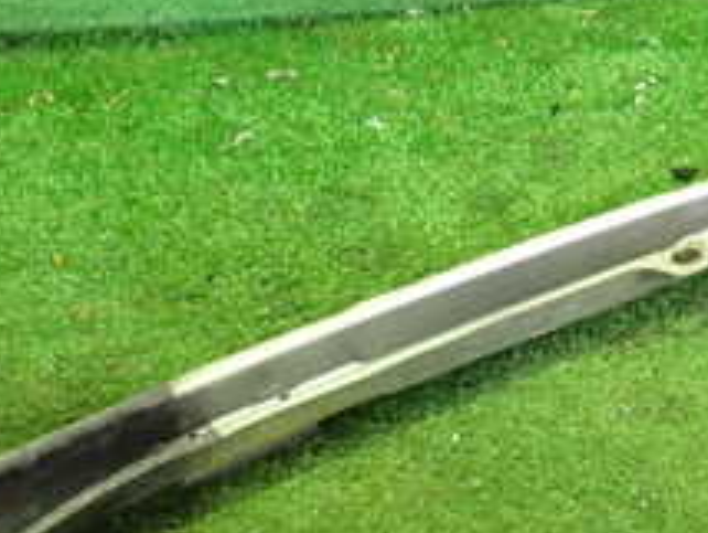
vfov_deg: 17.6
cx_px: 463
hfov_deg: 23.2
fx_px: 1720
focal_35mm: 84
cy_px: 331
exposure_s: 1/30
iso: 640
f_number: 2.3
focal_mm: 5.4
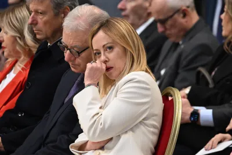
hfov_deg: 3.4
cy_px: 78
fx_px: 3868
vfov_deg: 2.3
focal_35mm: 600
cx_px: 116
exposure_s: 1/250
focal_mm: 400
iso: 4000
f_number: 5.6
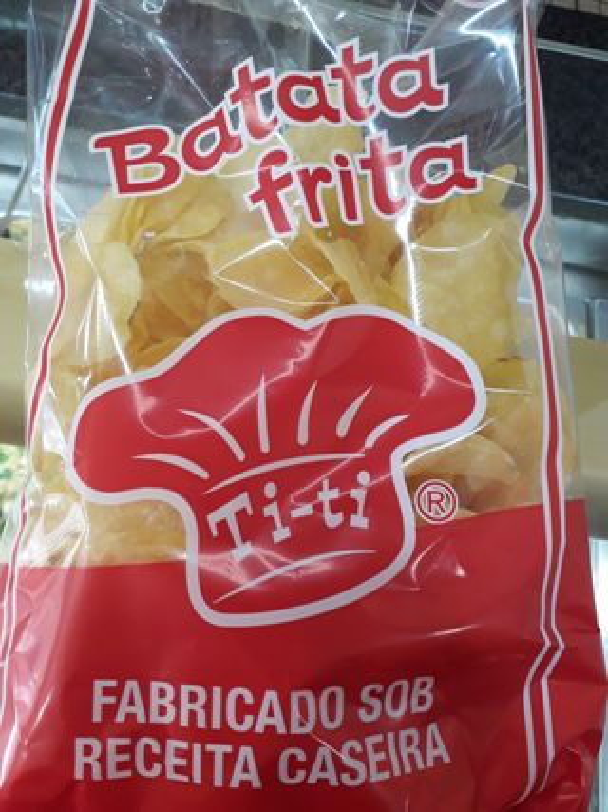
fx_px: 633
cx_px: 304
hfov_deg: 51.3
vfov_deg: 65.3
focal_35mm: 27
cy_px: 406
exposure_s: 1/50
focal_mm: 3.6
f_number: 1.9
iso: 160
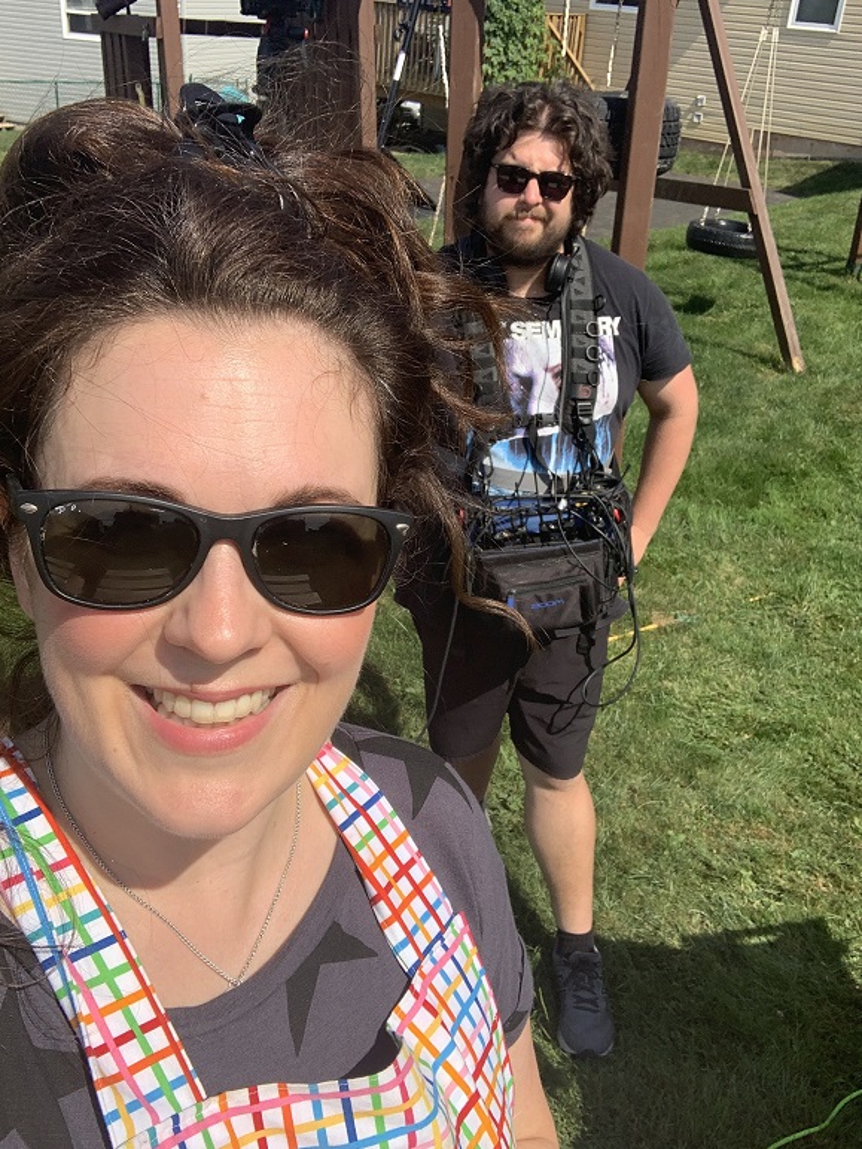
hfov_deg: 44.2
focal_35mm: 32
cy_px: 574
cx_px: 431
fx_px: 1062
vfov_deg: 56.8
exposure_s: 1/1610
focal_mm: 2.87
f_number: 2.2
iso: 16
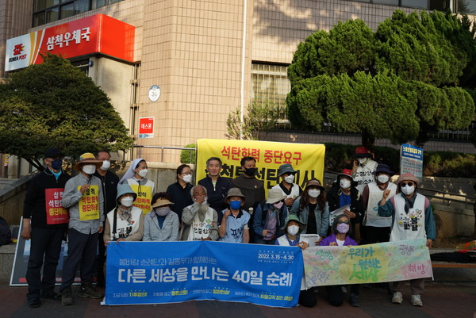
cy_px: 159
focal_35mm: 35
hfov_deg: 54.4
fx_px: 463
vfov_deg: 37.9
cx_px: 238
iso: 100
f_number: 5.6
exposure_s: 1/200
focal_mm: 35
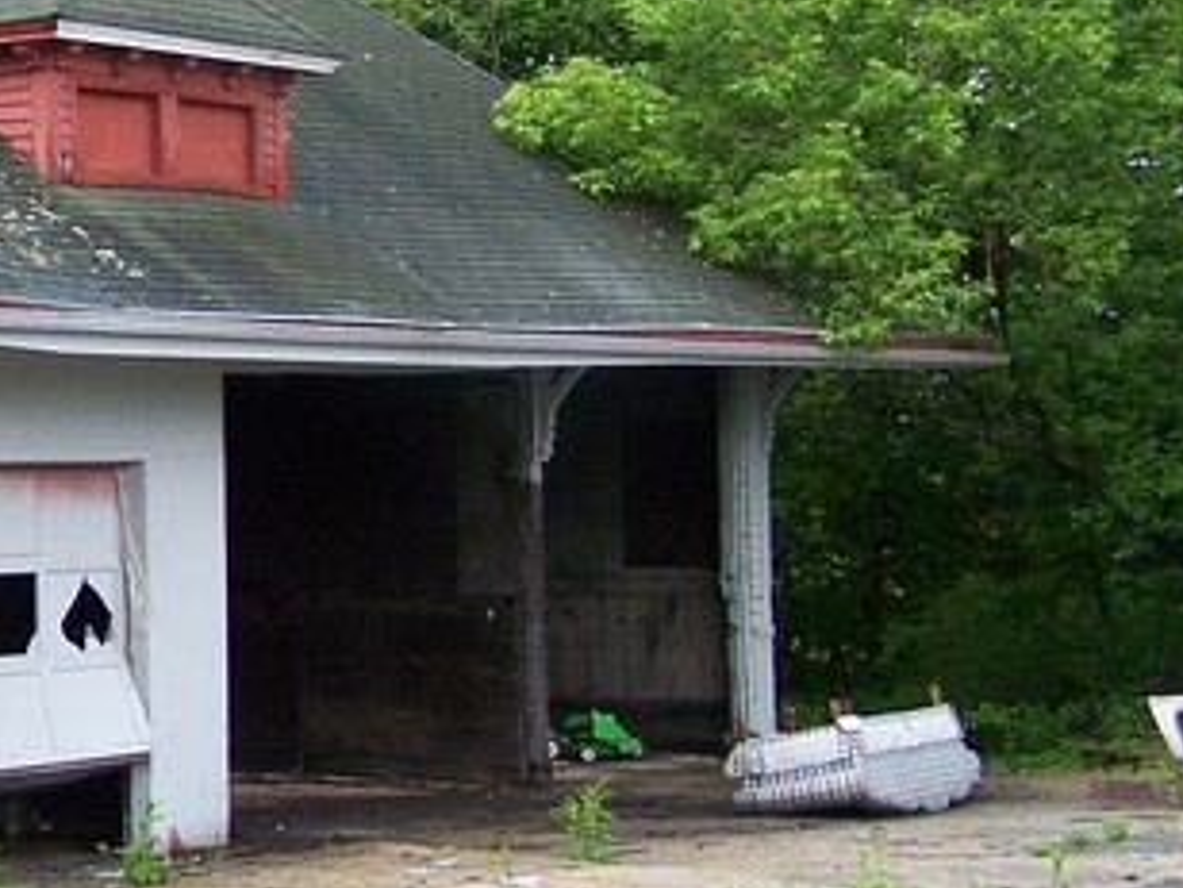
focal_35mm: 105
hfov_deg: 17.7
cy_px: 306
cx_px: -277
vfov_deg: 14.1
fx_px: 3588
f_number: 2.8
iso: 100
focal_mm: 6.3
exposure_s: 1/250
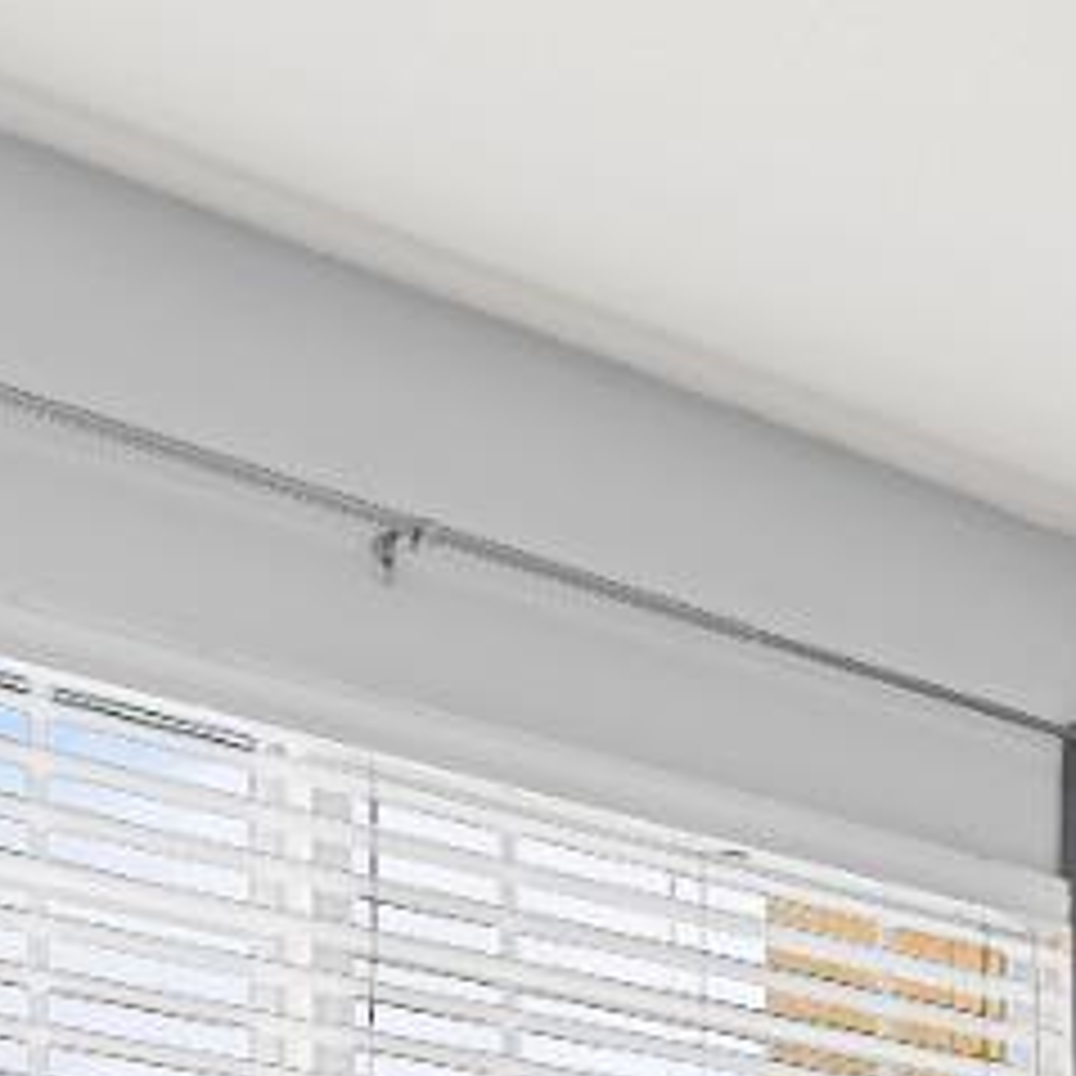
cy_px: 1598
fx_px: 3376
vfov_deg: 16.5
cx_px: 2674
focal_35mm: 96
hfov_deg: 13.1
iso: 100
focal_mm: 18
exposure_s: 1.3
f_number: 8
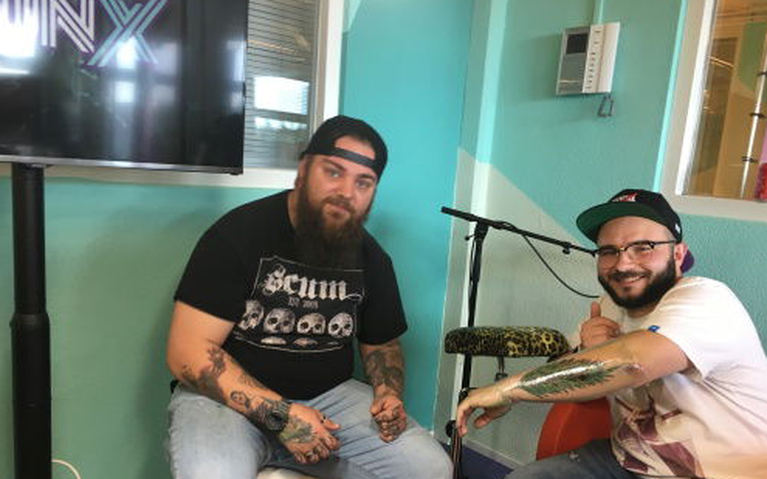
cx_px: 383
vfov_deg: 40.4
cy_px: 281
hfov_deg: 61.3
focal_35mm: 31
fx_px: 648
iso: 100
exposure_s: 1/33
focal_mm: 4.15
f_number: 2.2
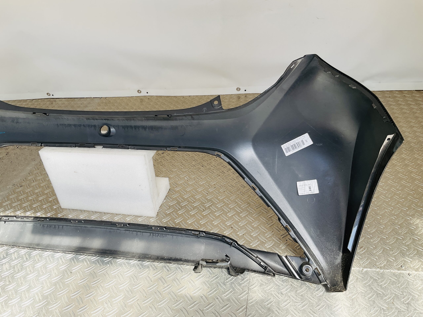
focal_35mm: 29
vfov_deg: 48.2
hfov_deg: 61.7
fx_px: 354
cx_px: 212
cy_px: 158
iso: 16
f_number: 1.8
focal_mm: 3
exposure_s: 1/425
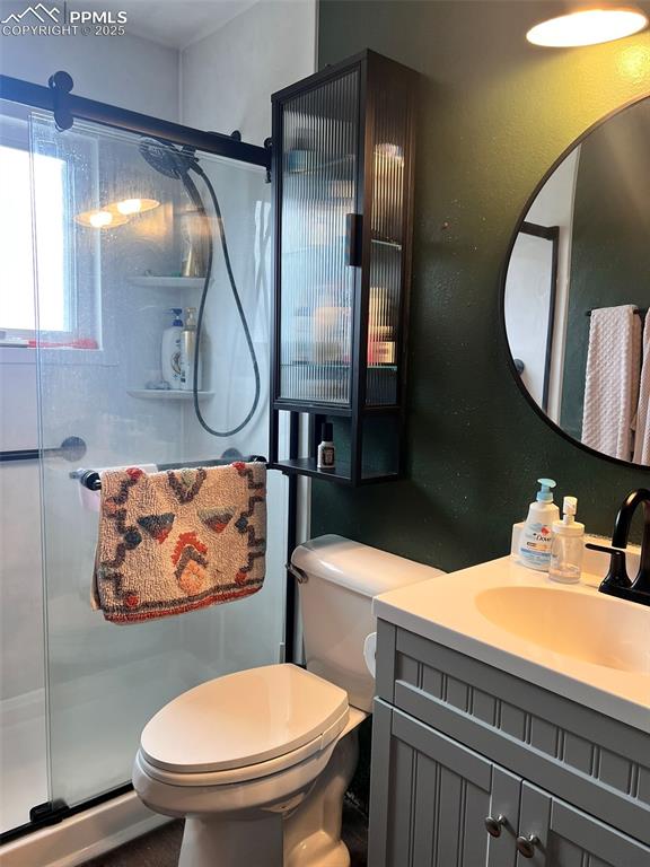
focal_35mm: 26
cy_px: 434
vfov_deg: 67.3
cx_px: 325
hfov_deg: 53.1
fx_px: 651
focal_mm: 5.7
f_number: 1.5
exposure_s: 1/120
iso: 100
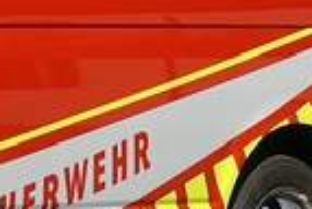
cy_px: -8
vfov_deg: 2.9
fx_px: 4073
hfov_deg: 4.3
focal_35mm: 469
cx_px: -227
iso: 200
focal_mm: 70
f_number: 10
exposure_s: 1/500
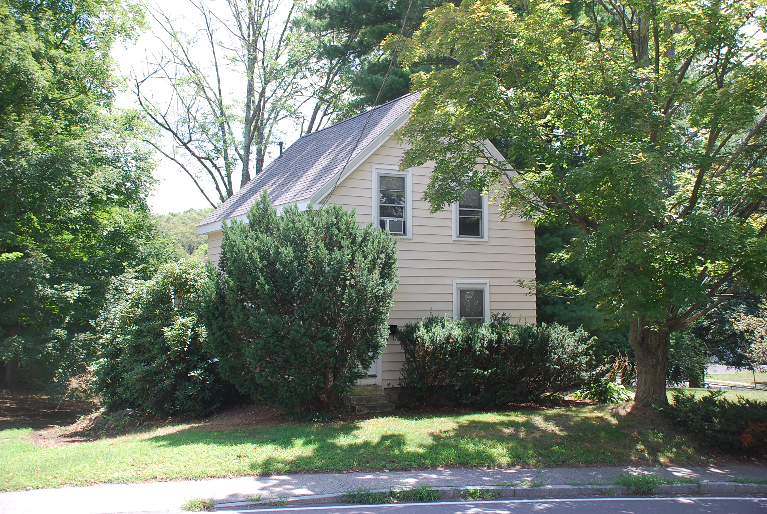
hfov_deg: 46.3
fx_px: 896
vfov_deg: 32.0
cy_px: 257
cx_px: 384
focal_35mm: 42
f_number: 4
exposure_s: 1/125
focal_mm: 28
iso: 100
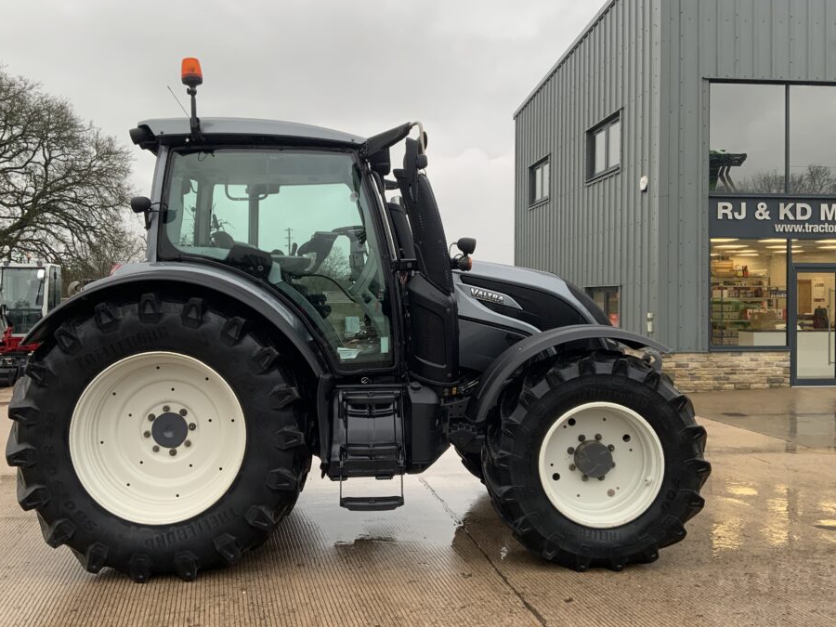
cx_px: 398
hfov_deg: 55.3
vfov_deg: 42.9
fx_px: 797
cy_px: 302
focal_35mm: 33
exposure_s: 1/122
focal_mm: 3
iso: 25
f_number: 1.8
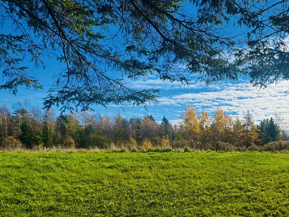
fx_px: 192
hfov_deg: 67.2
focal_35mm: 23
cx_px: 230
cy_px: 163
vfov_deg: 56.0
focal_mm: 2.22
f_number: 2.2
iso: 50
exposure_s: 1/2584
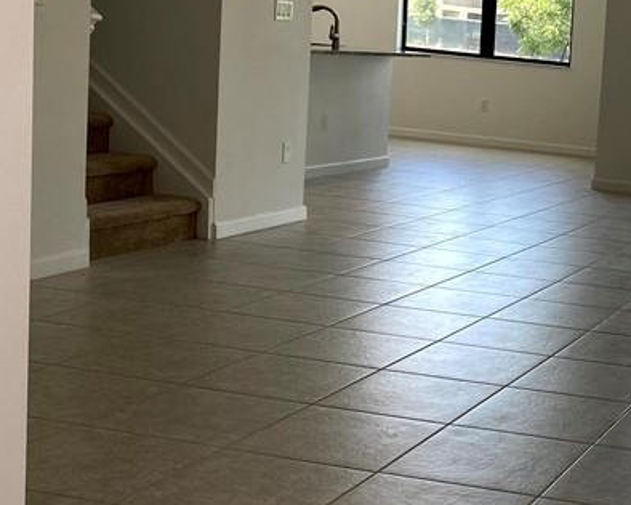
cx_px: 713
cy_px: 213
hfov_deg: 26.3
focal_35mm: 66
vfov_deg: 23.1
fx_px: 1232
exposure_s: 1/120
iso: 32
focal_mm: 4.25
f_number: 1.8
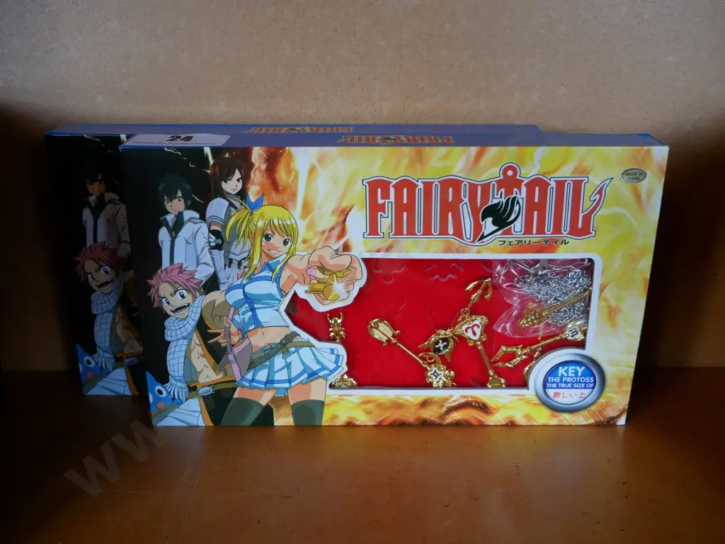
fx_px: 754
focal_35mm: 36
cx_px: 362
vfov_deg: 39.7
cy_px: 272
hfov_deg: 51.4
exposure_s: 1/60
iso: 800
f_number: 3.9
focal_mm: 18
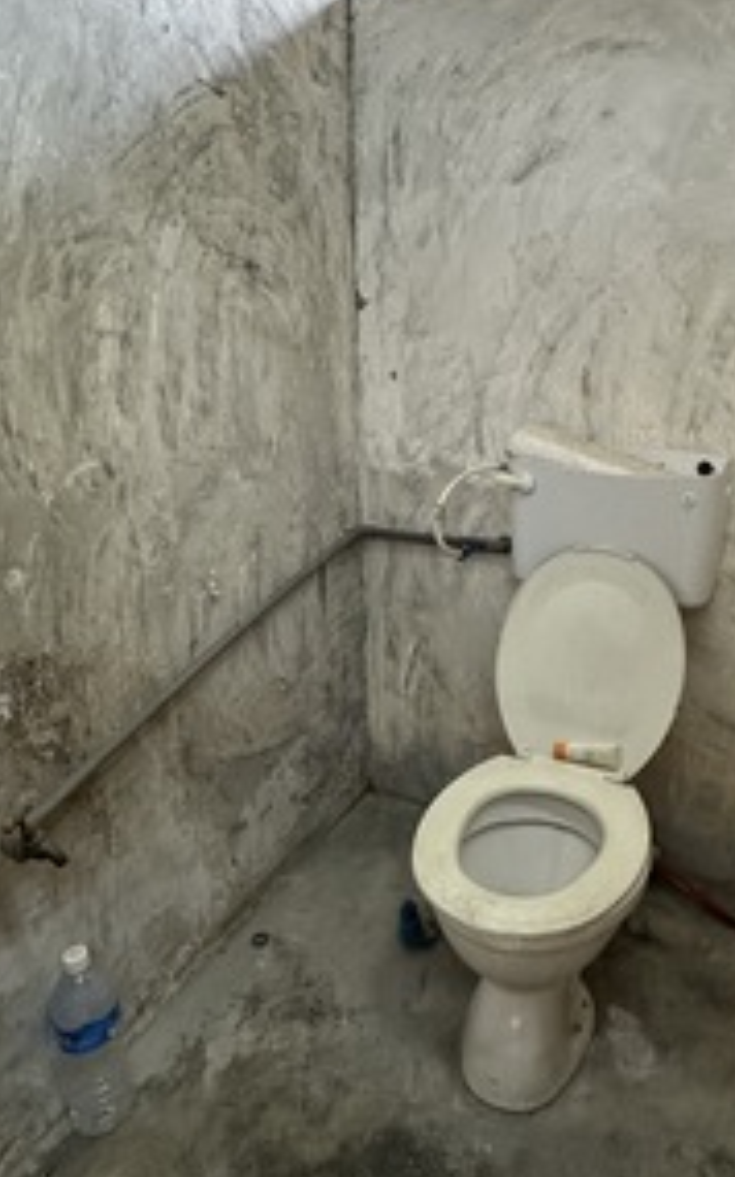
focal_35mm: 25
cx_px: 479
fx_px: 802
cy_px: 541
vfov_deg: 72.4
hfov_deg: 48.6
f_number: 2.2
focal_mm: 2.22
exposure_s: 1/50
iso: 400
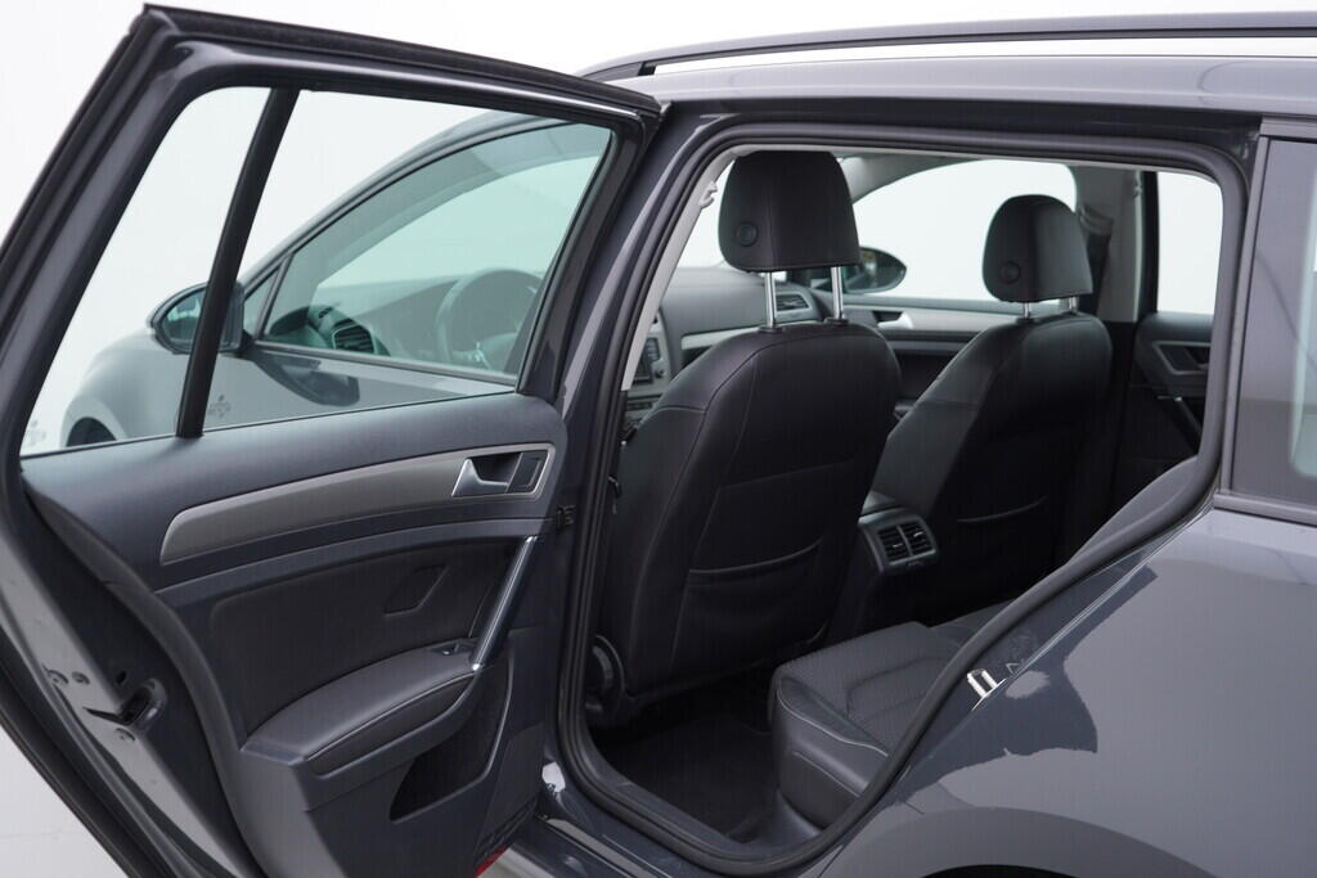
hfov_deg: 53.1
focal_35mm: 36
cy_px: 439
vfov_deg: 36.9
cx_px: 658
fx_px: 1317
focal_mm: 24
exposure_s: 1/50
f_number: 3.2
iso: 125
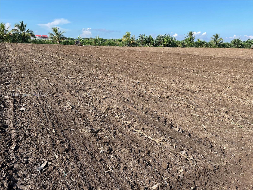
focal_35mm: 26
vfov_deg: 53.1
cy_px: 95
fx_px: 190
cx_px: 126
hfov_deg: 67.3
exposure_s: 1/1618
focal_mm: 4.2
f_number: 1.6
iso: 32
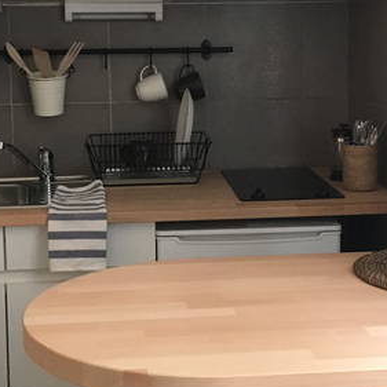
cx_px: 194
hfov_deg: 24.0
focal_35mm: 72
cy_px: 132
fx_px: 911
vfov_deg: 23.9
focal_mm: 4.15
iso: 200
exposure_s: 1/25
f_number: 2.2
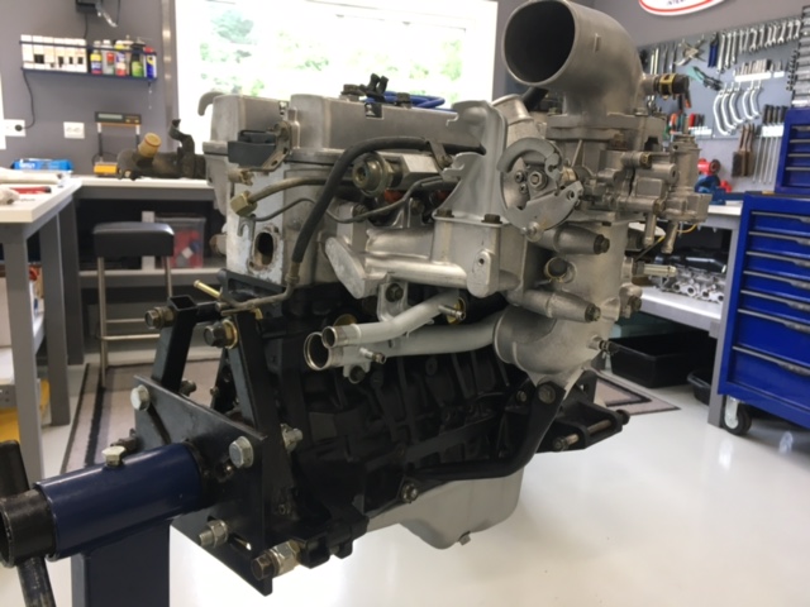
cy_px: 304
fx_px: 679
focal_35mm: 29
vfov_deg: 48.2
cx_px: 405
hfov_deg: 61.7
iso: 40
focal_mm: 4.15
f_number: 2.2
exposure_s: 1/33
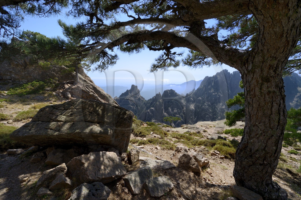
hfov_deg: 104.3
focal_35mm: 14
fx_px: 117
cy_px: 100
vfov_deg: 81.1
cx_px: 150
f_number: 14
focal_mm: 14
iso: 200
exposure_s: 1/200
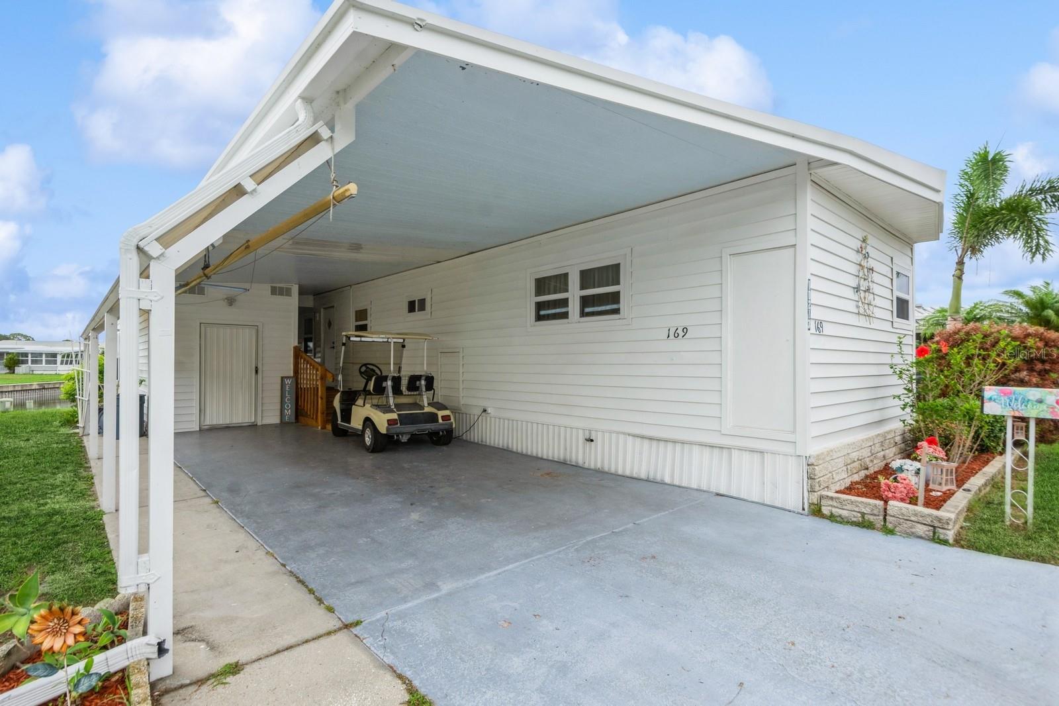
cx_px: 530
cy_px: 353
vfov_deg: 72.0
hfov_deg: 95.0
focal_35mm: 16
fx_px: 485
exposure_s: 1/200
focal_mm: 11
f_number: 8
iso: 200
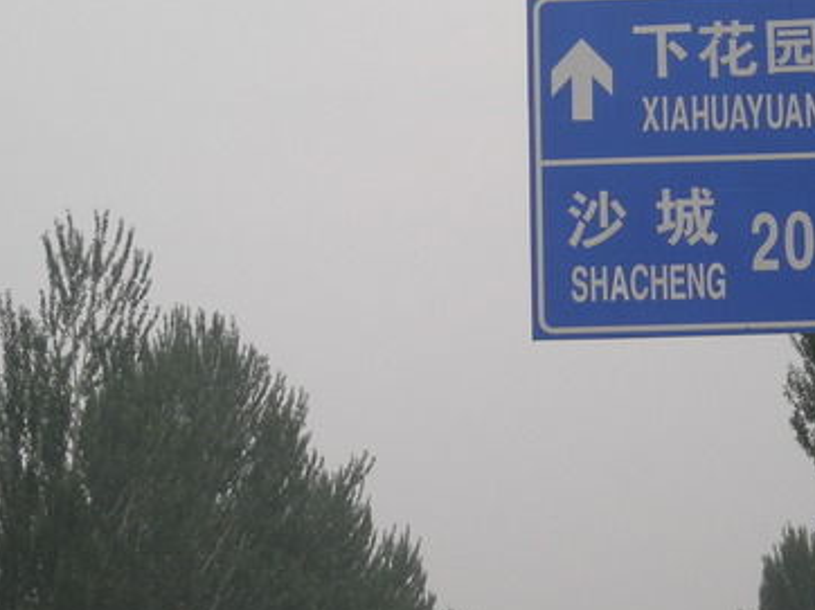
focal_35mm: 168
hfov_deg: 11.8
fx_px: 3953
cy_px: 362
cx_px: 450
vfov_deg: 8.8
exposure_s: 1/148
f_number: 3.9
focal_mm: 12.3
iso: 50
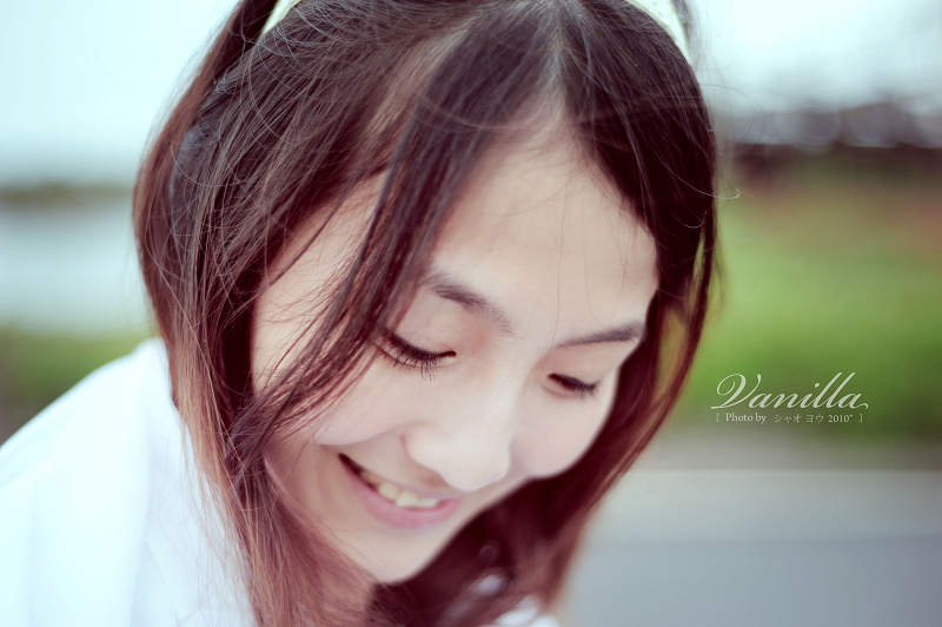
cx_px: 471
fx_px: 1307
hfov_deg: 39.6
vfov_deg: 26.9
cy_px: 314
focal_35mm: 50
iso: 200
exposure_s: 1/200
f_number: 1.8
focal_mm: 50
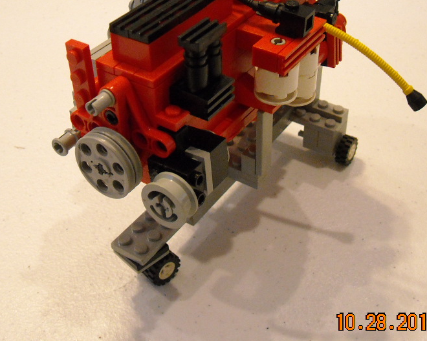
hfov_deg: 35.3
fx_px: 670
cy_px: 126
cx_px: 197
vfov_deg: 28.5
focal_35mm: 53
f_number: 2.8
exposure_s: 1/30
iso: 400
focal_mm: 5.7
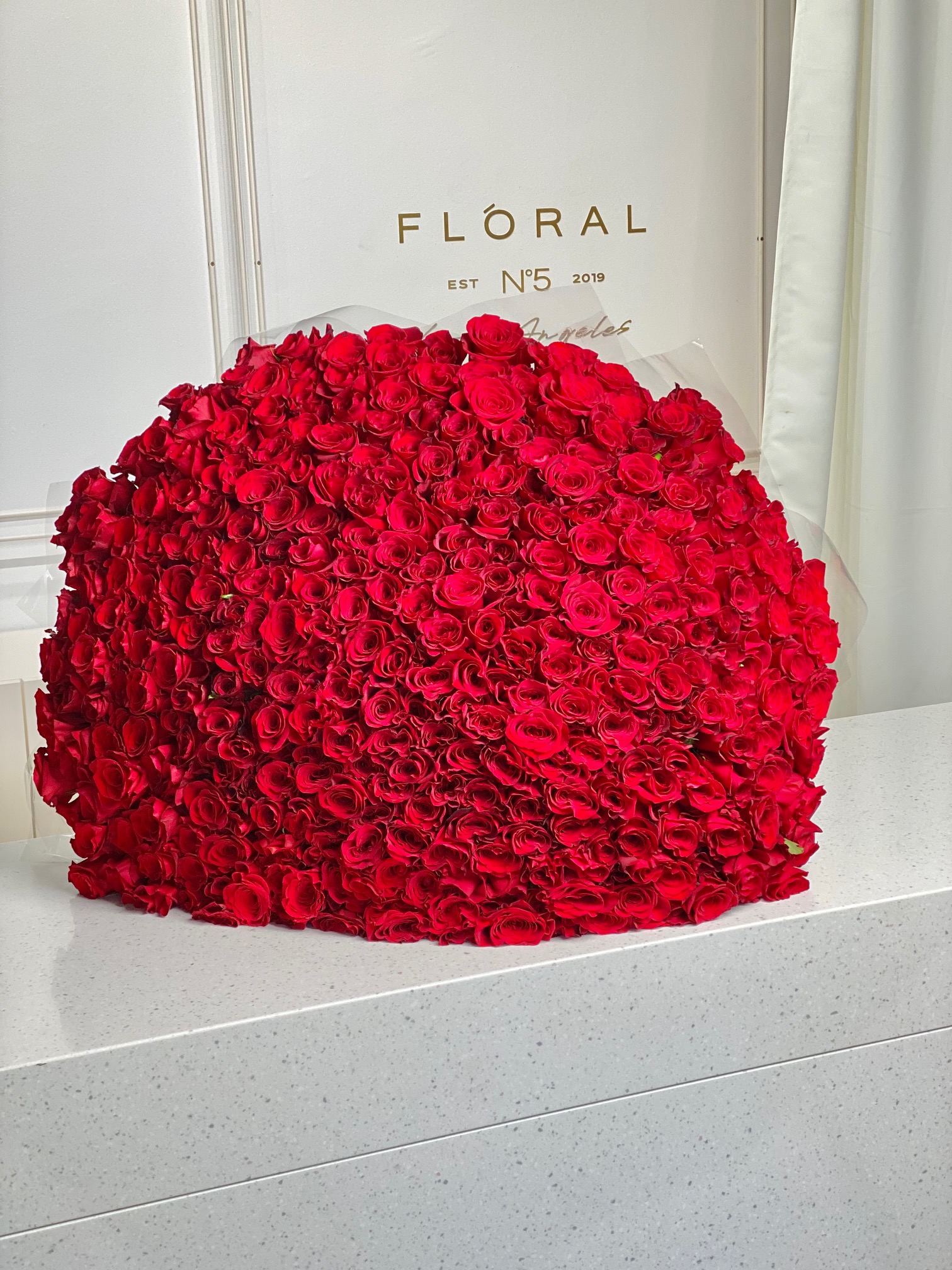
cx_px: 476
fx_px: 1907
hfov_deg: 28.0
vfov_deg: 36.8
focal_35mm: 52
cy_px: 635
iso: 64
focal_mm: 6
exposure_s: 1/120
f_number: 2
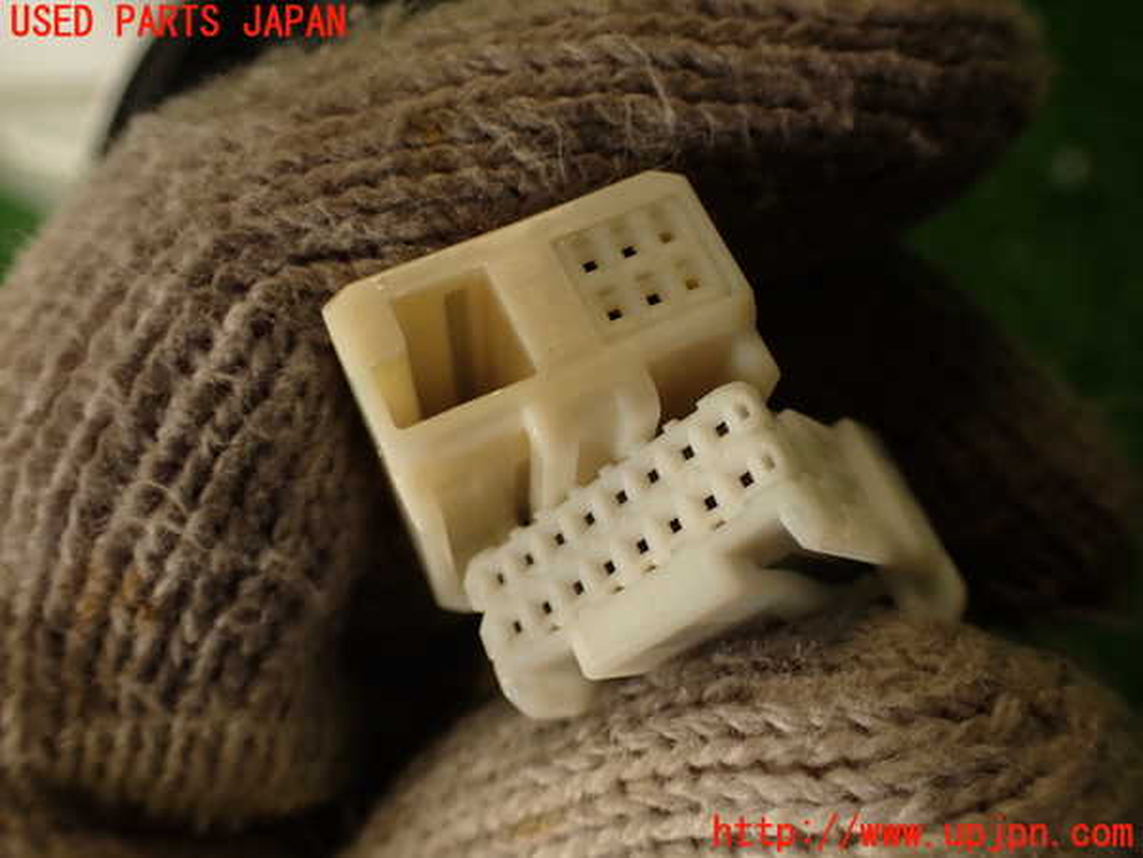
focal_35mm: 32
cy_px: 429
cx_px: 572
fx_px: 1057
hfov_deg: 56.8
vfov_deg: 44.2
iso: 100
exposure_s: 1/60
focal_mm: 5.79
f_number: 2.4
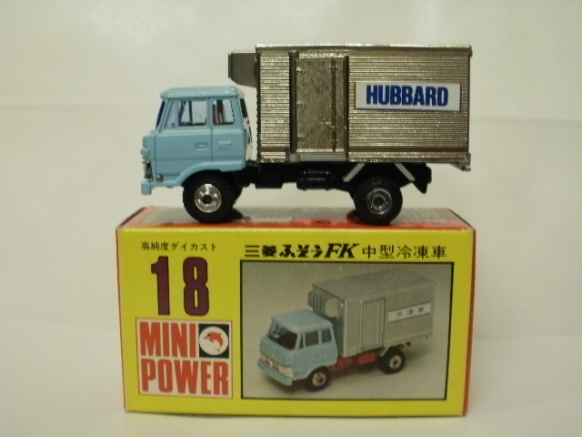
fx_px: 740
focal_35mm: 44
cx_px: 291
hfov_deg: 42.9
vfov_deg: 32.9
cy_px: 218
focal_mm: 7.7
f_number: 4
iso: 125
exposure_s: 1/13
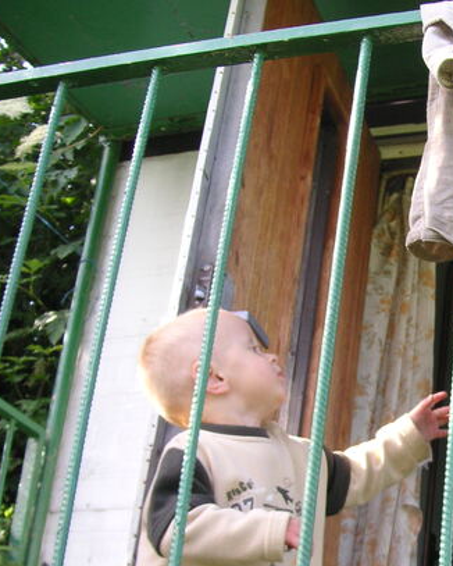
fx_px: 1189
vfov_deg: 26.5
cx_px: 491
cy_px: 406
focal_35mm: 71
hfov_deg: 20.6
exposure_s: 1/125
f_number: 2.8
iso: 50
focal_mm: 6.1
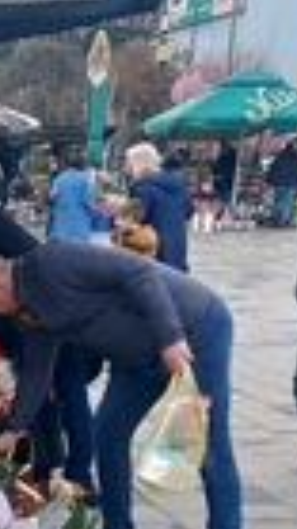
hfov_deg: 13.5
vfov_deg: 27.3
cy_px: 434
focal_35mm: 76
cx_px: -301
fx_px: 1066
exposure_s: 1/108
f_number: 1.8
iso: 20
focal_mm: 4
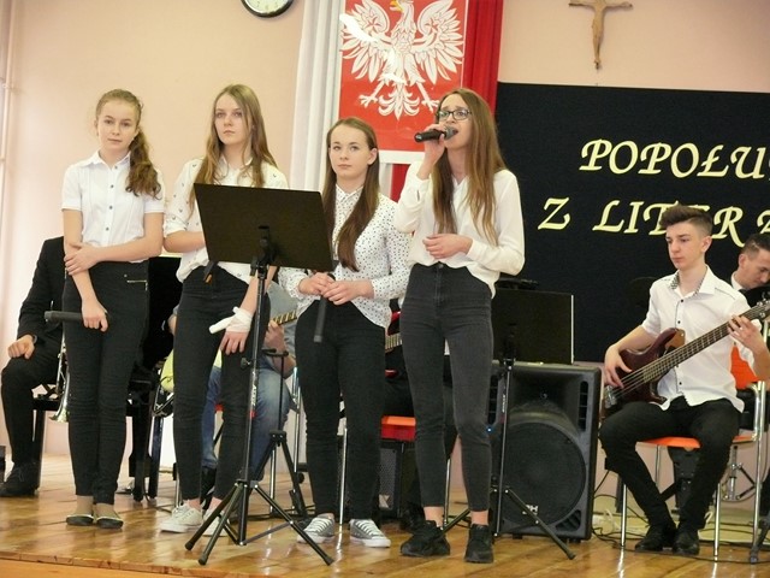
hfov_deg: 16.8
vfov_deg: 12.7
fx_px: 2603
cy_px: 289
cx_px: 385
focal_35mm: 117
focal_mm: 24.7
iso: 400
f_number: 3.6
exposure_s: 1/30
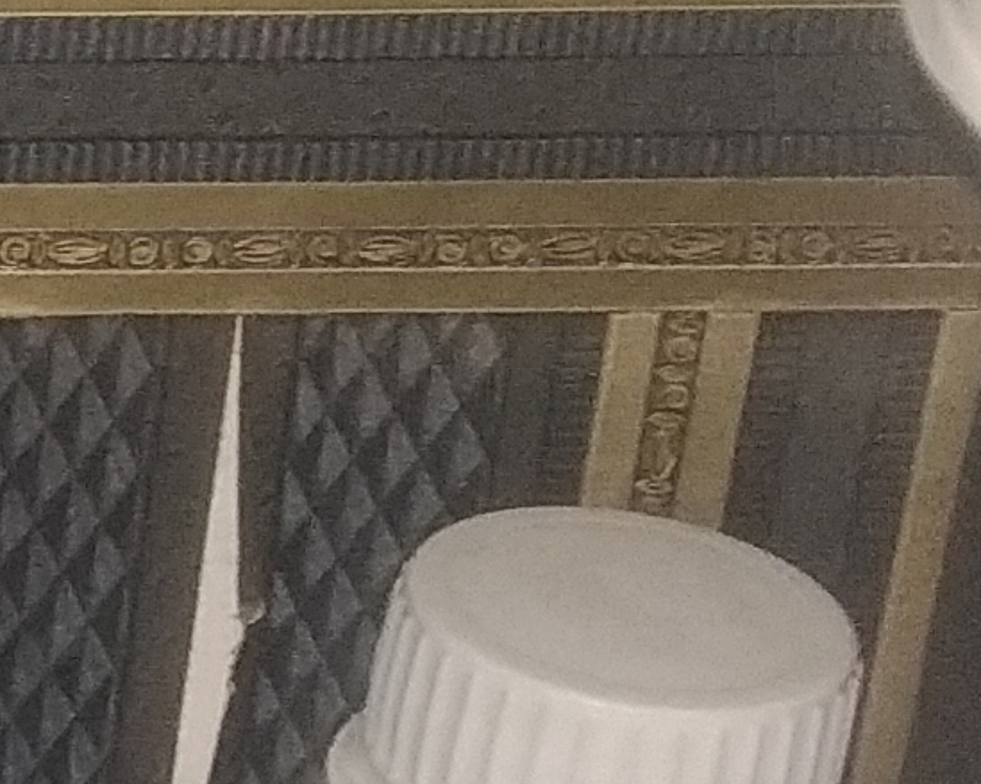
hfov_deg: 9.1
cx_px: -1610
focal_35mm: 185
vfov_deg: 8.3
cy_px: 552
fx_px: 5370
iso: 400
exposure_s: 1/25
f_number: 2.2
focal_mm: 3.82
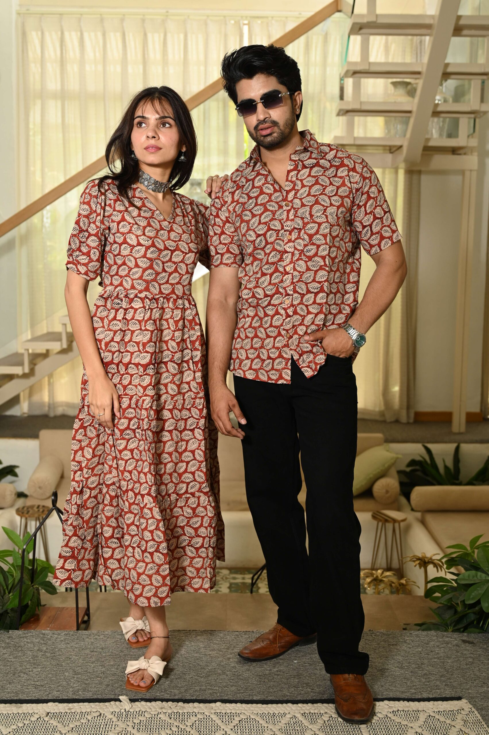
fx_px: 857
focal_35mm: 42
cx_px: 244
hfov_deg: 31.8
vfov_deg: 46.4
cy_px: 368
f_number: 4
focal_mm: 42
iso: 250
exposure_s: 1/160
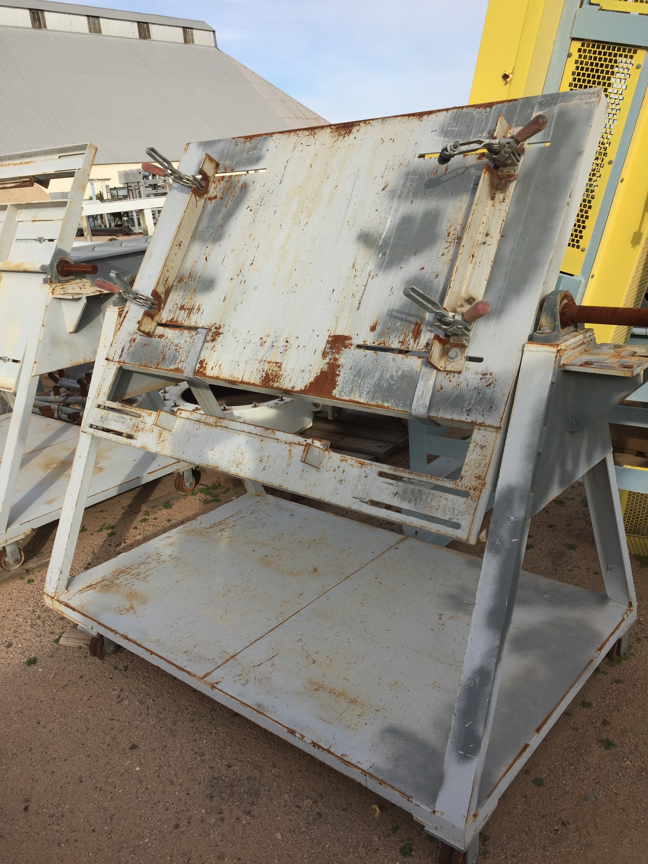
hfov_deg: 48.2
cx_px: 324
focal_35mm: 29
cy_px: 432
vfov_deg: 61.7
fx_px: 724
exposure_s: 1/1364
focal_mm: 4.15
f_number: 2.2
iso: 32
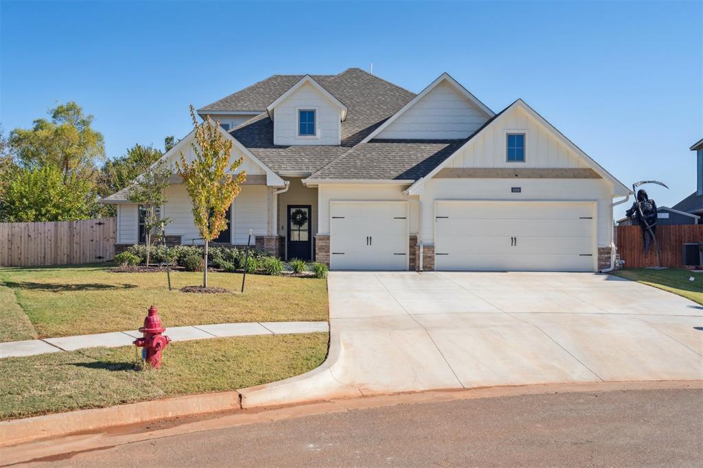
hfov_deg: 60.3
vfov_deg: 42.3
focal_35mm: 31
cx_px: 352
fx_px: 605
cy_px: 234
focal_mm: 31
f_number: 7.1
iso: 200
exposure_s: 1/1250
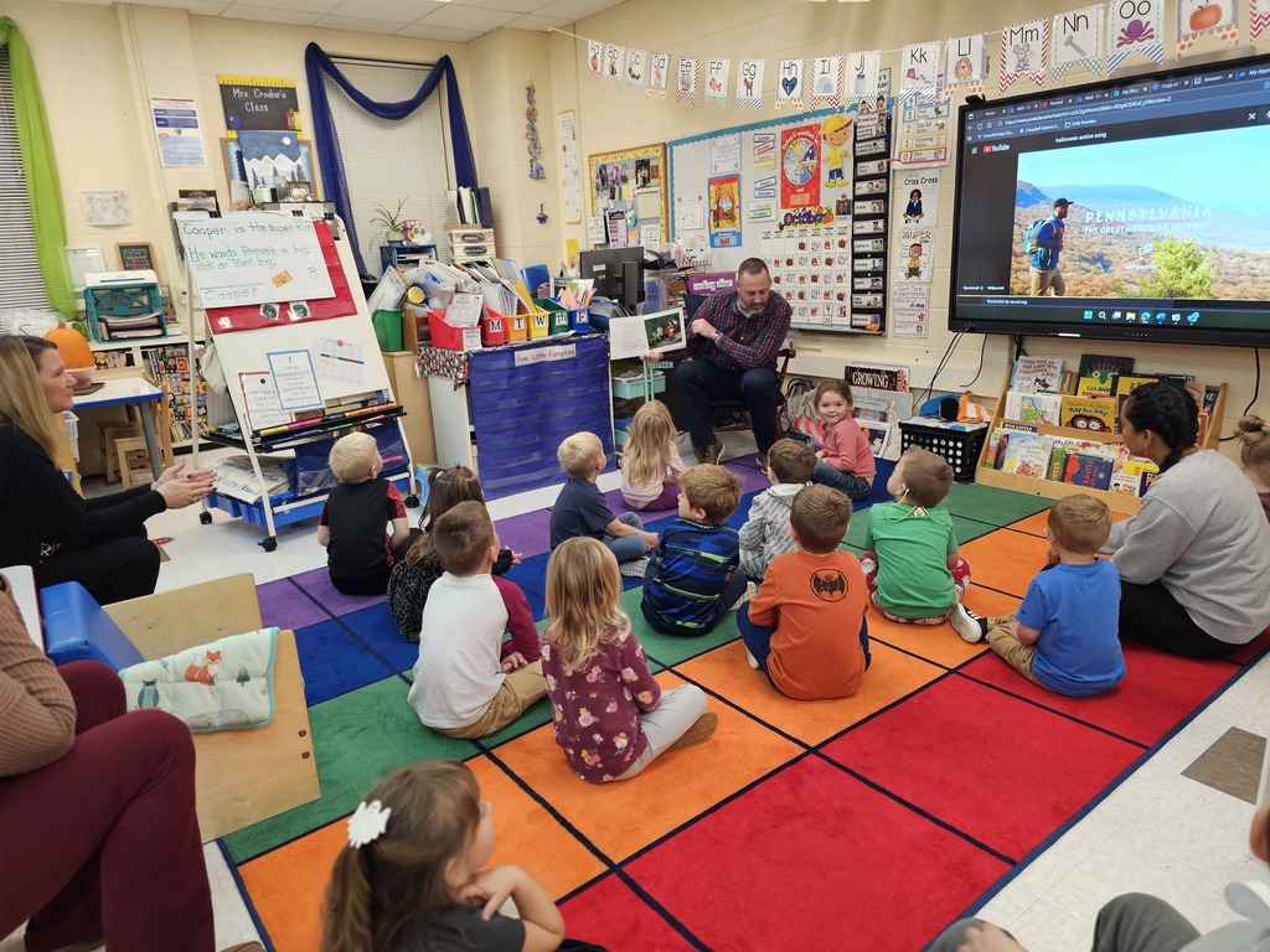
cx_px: 635
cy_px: 476
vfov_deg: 58.9
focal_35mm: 23
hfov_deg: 73.9
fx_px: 844
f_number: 1.7
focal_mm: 6.3
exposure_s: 1/120
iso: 640
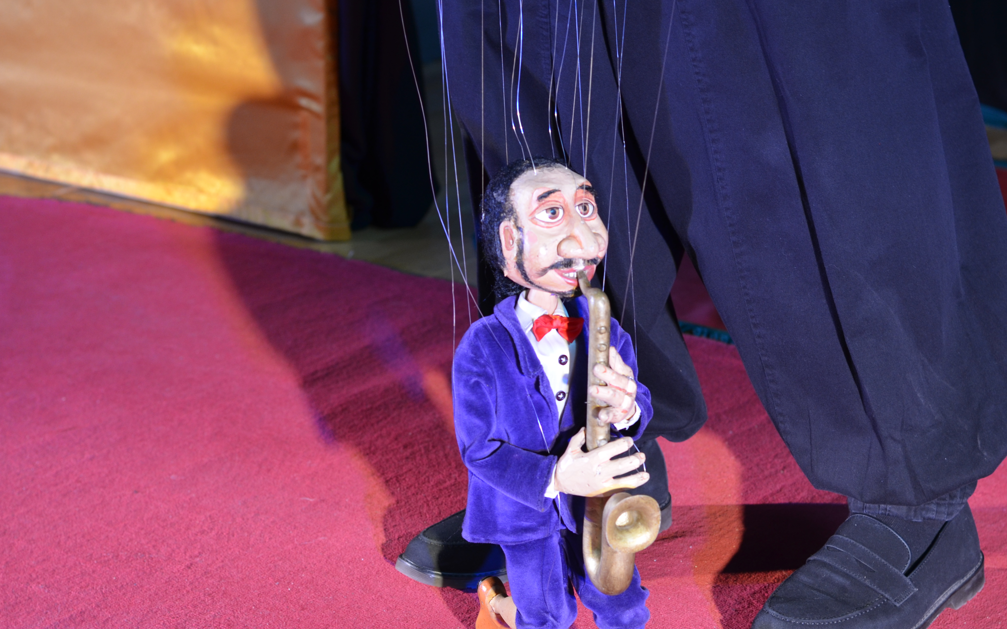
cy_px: 406
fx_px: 2607
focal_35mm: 95
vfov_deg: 13.7
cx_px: 569
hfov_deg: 21.8
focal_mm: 50
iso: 400
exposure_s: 1/60
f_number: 4
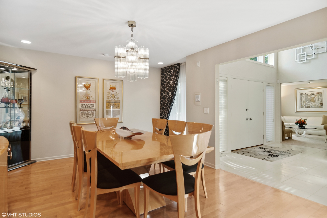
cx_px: 164
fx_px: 163
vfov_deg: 67.4
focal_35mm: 18
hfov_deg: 90.0
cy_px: 109
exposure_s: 1/50
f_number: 8
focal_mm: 12
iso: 200
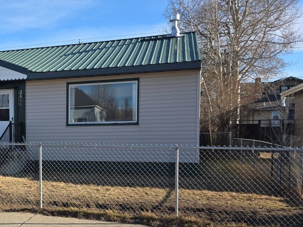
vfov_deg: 32.5
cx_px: 35
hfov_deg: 40.0
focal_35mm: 44
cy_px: 158
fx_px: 385
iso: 80
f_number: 1.7
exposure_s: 1/2820
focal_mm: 6.3
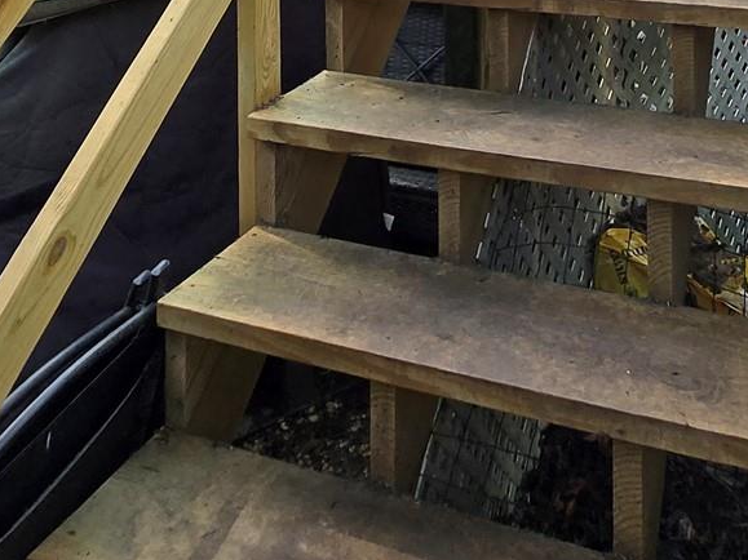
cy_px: -262
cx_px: 429
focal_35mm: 46
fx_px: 994
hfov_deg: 41.1
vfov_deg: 24.8
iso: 32
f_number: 2.2
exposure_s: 1/120
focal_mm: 1.7
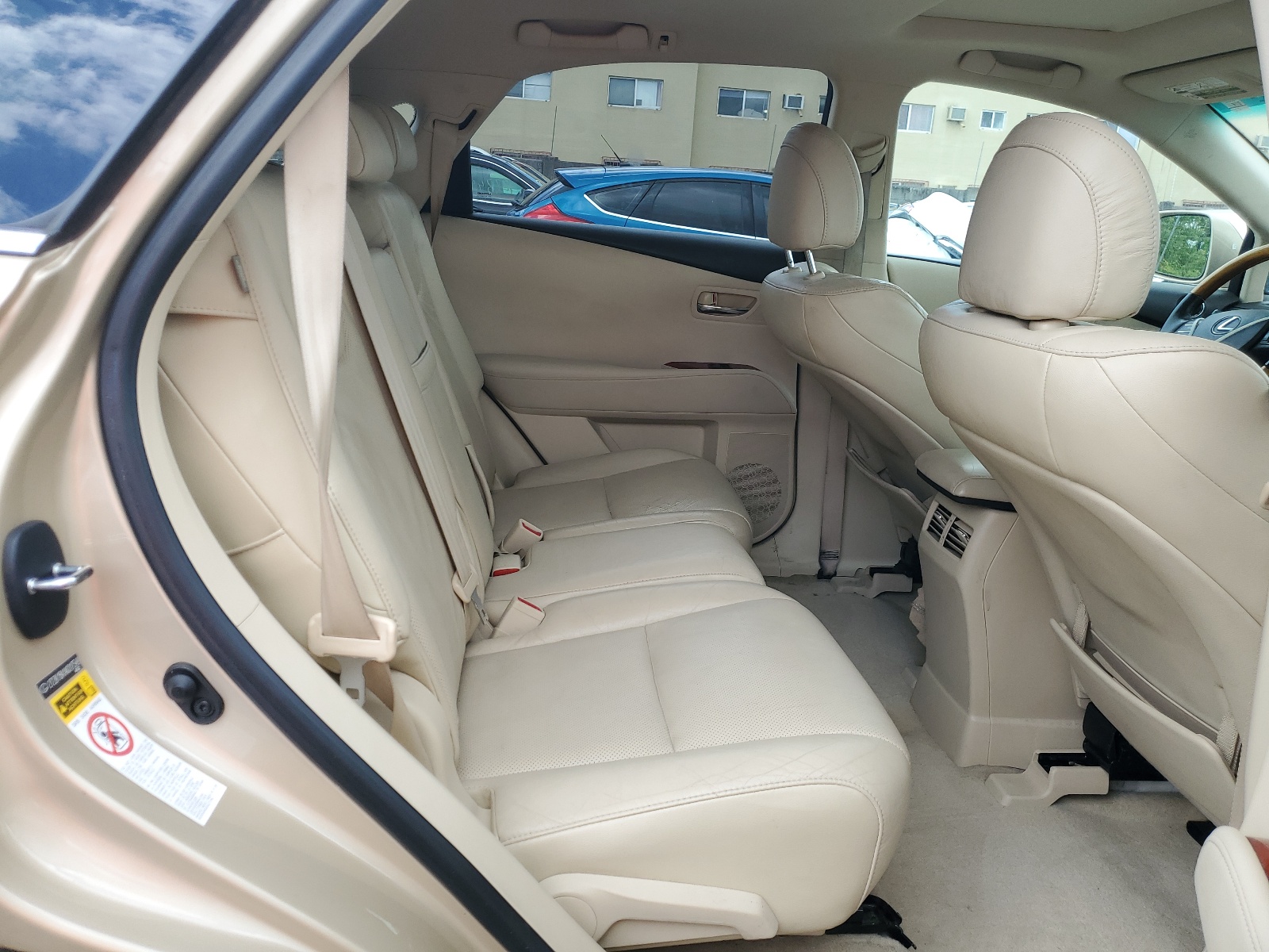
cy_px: 476
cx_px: 634
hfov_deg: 67.3
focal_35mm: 26
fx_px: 953
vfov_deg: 53.1
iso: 50
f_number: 1.5
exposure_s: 1/526
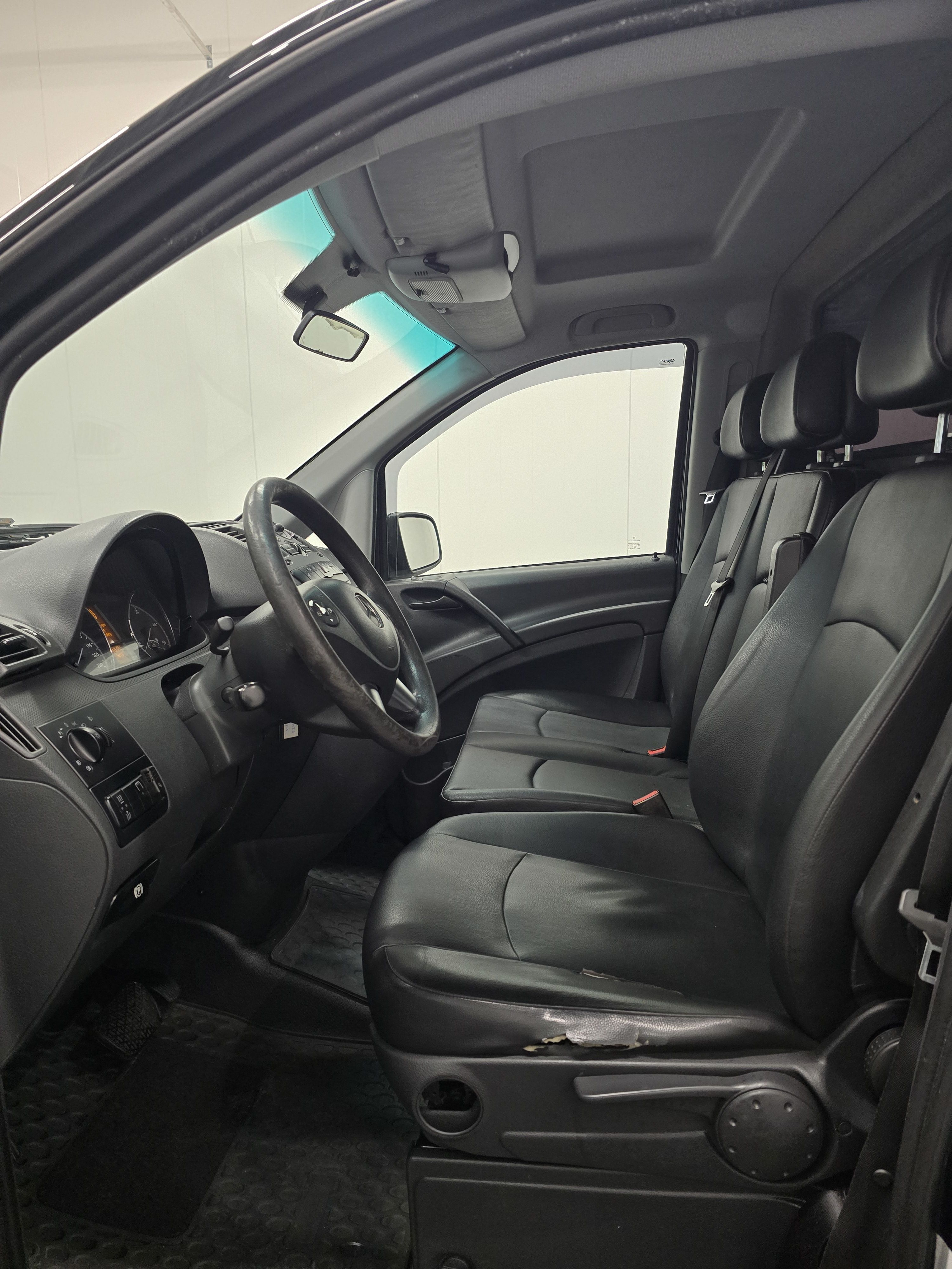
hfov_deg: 58.9
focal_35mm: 23
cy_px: 634
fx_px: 843
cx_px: 476
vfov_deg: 73.9
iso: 500
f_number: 1.7
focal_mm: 6.3
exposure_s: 1/100
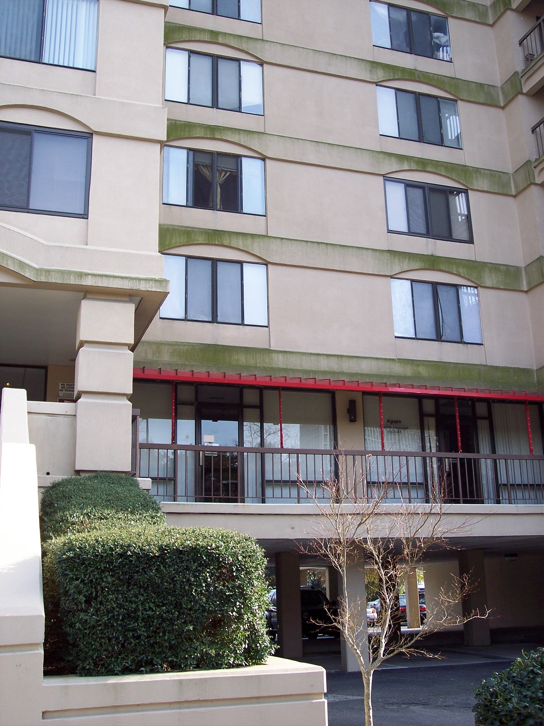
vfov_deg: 47.9
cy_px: 363
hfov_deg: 36.8
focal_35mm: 39
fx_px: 817
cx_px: 272
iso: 100
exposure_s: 1/180
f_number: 3.4
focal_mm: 8
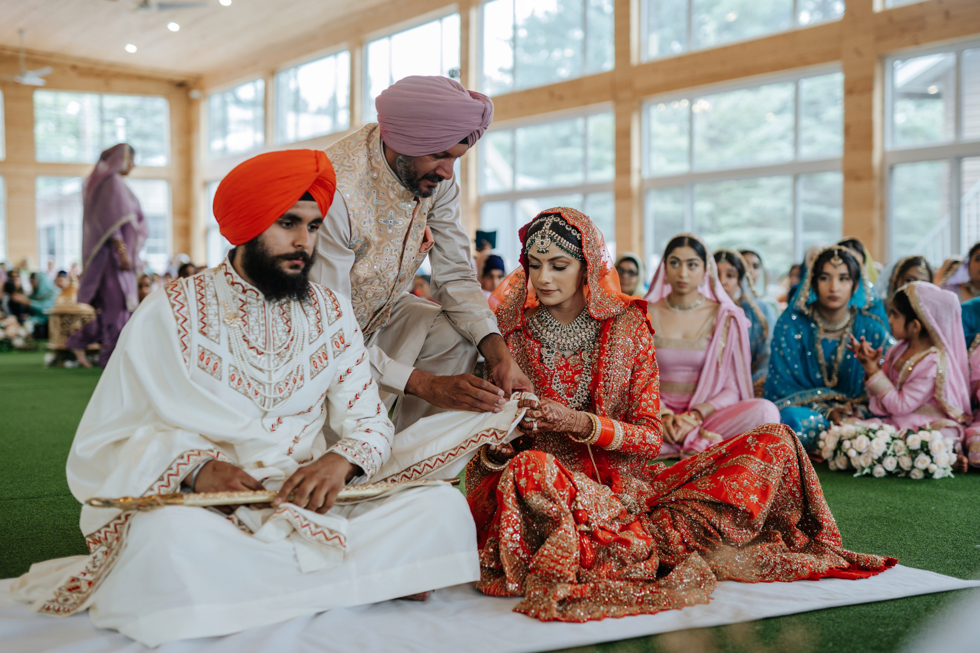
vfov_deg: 27.0
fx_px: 1361
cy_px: 326
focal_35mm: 50
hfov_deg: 39.6
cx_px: 490
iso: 400
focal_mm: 50
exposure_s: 1/250
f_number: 2
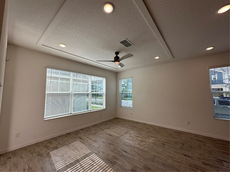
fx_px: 93
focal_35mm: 14
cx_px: 115
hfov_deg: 102.1
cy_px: 86
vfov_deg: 85.7
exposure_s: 1/504
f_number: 2.2
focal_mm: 2.22
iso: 40
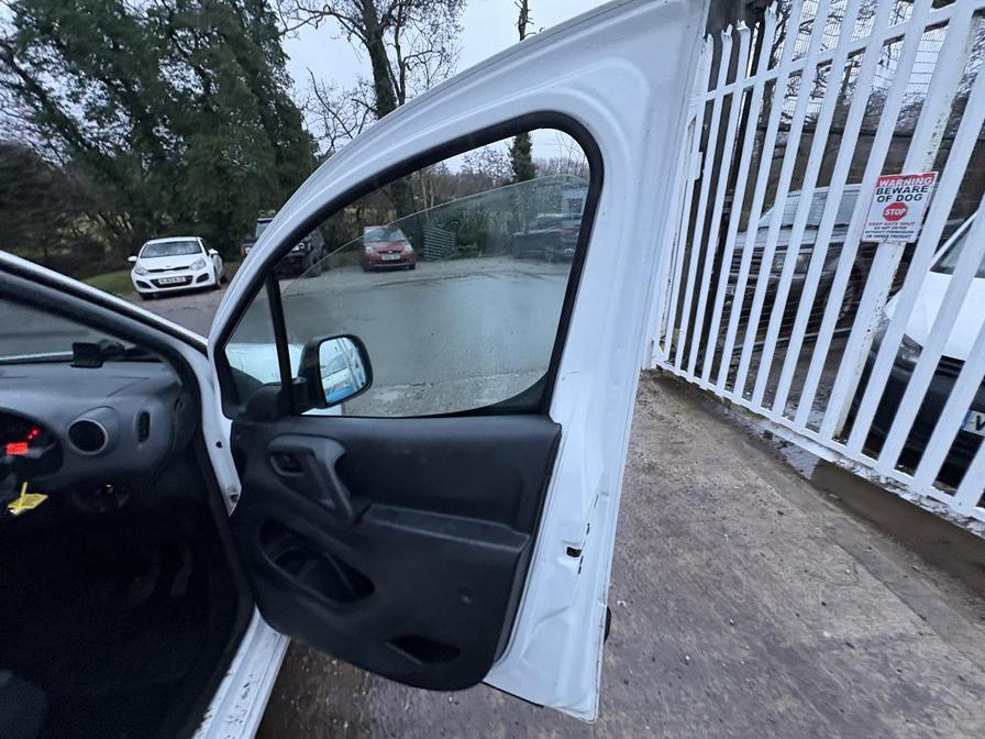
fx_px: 398
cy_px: 370
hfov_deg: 102.1
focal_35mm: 14
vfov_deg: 85.7
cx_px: 492
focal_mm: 2.22
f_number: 2.2
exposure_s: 1/60
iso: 320
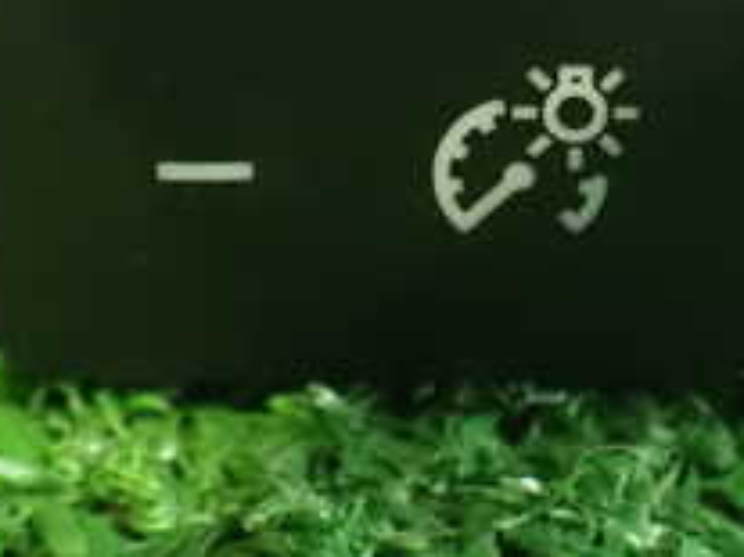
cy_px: 75
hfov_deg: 22.4
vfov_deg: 16.8
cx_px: 507
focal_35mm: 87
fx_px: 1869
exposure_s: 1/30
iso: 1600
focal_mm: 5.4
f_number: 2.3
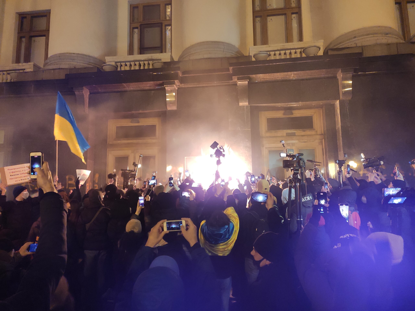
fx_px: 300
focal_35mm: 25
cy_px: 156
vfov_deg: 54.9
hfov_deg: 69.4
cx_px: 208
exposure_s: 1/25
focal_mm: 4.74
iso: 1632
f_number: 1.79
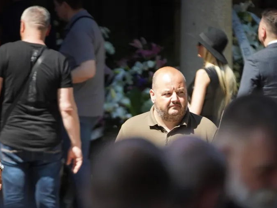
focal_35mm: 326
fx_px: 2607
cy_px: 104
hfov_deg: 6.1
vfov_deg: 4.6
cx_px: 153
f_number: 2.8
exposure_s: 1/8000
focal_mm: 200
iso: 2000
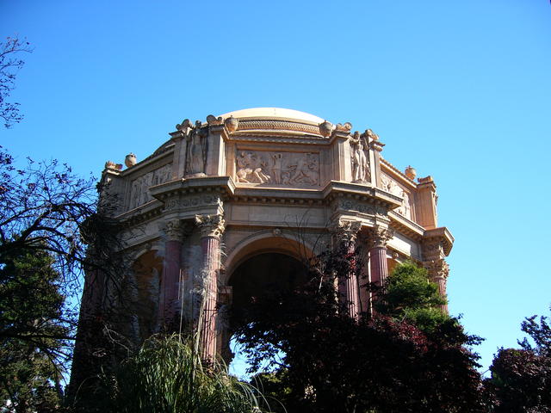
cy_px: 206
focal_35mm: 35
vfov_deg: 40.7
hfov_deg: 52.6
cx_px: 276
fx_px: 557
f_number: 2.8
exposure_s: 1/400
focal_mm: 5.8
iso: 50
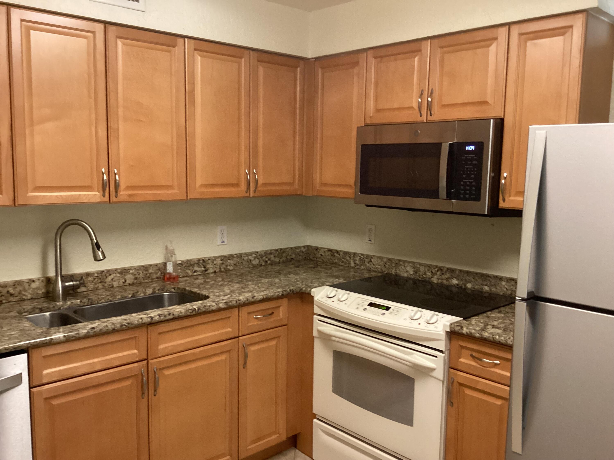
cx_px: 307
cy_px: 230
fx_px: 550
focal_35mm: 31
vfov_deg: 45.4
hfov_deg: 58.4
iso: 320
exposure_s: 1/30
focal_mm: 3.3
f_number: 2.4
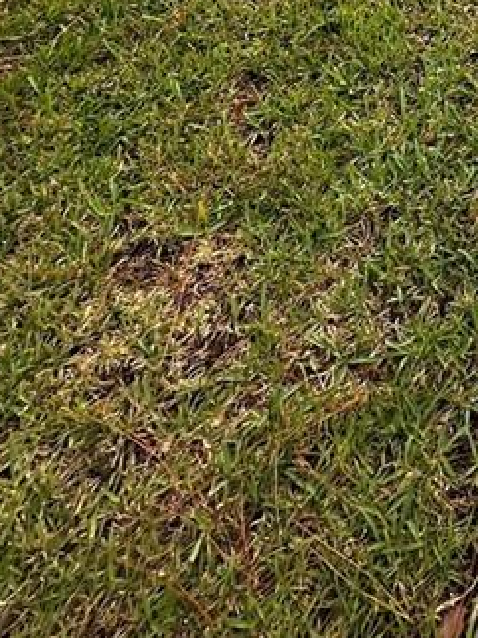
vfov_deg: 23.3
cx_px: 705
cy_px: -458
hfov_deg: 23.0
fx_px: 958
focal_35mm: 52
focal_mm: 2.22
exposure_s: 1/241
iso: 40
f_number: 2.2
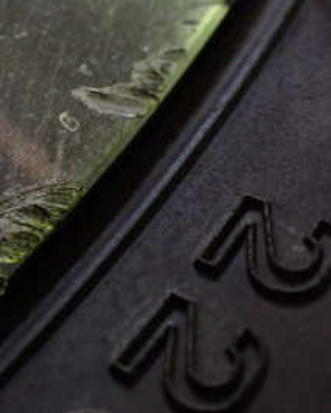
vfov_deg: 28.7
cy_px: 171
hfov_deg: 21.9
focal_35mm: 66
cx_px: -31
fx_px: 808
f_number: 2.3
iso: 640
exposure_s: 1/125
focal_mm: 5.4
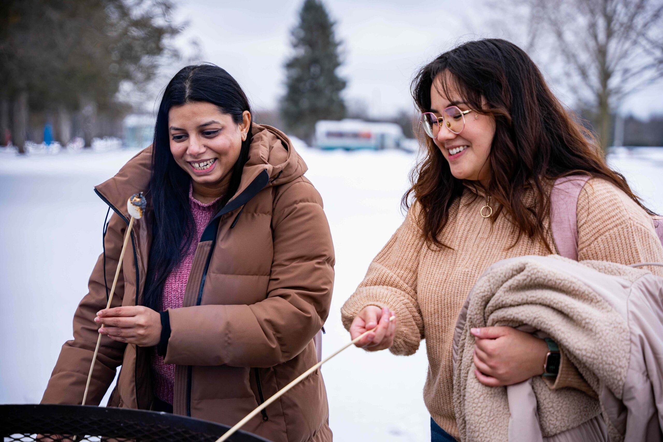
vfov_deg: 19.5
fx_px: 1289
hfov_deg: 28.8
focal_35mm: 70
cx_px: 332
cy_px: 221
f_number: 2.8
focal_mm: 70
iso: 100
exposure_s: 1/640
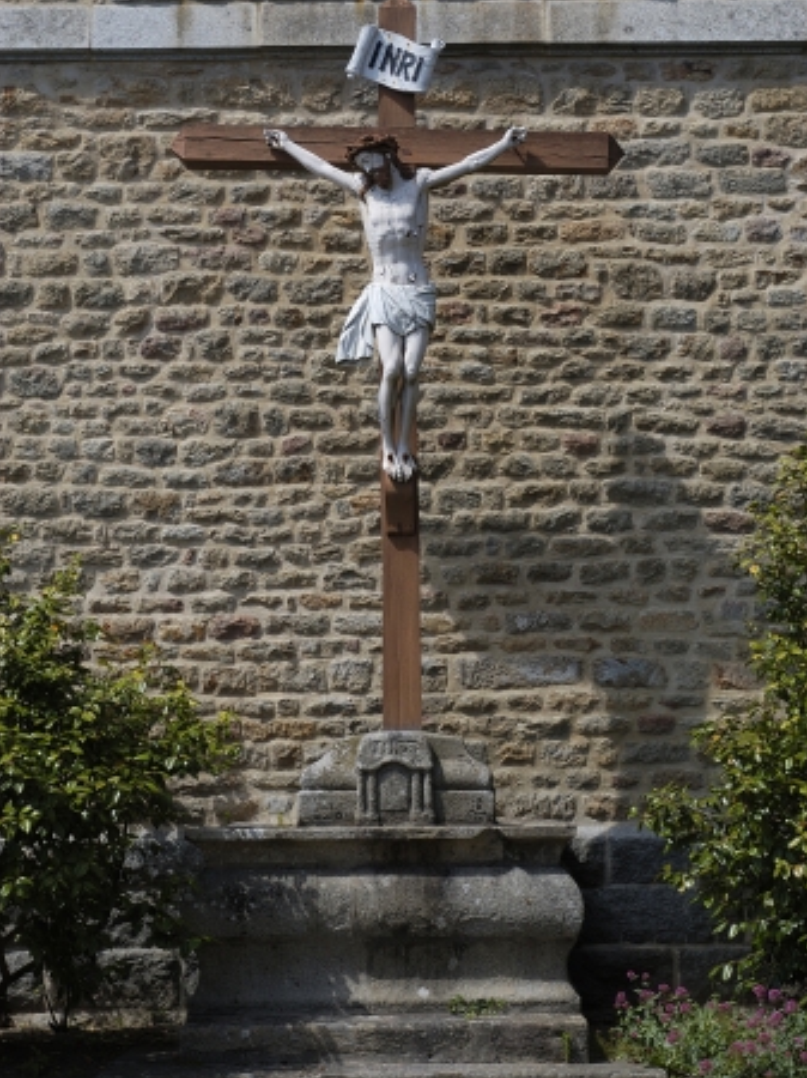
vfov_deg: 23.8
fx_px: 2551
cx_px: 402
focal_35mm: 82
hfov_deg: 18.0
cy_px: 544
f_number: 13
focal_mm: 50
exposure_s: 1/160
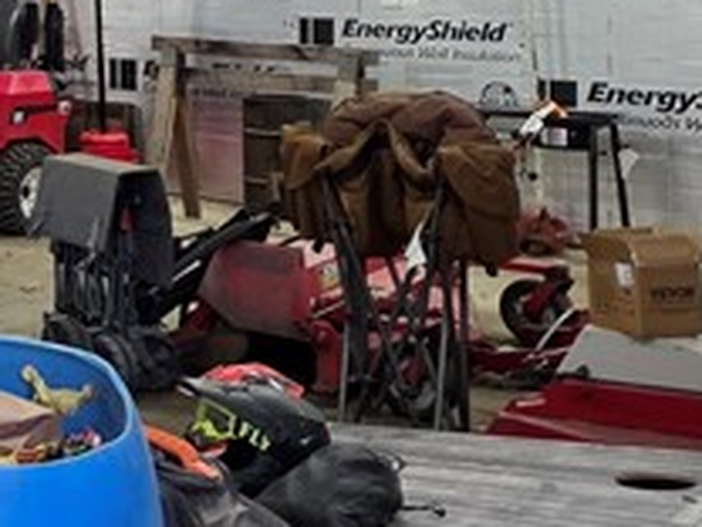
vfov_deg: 21.8
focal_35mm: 64
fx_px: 1298
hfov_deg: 23.7
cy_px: -47
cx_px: -364
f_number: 1.9
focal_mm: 2.2
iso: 160
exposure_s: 1/60
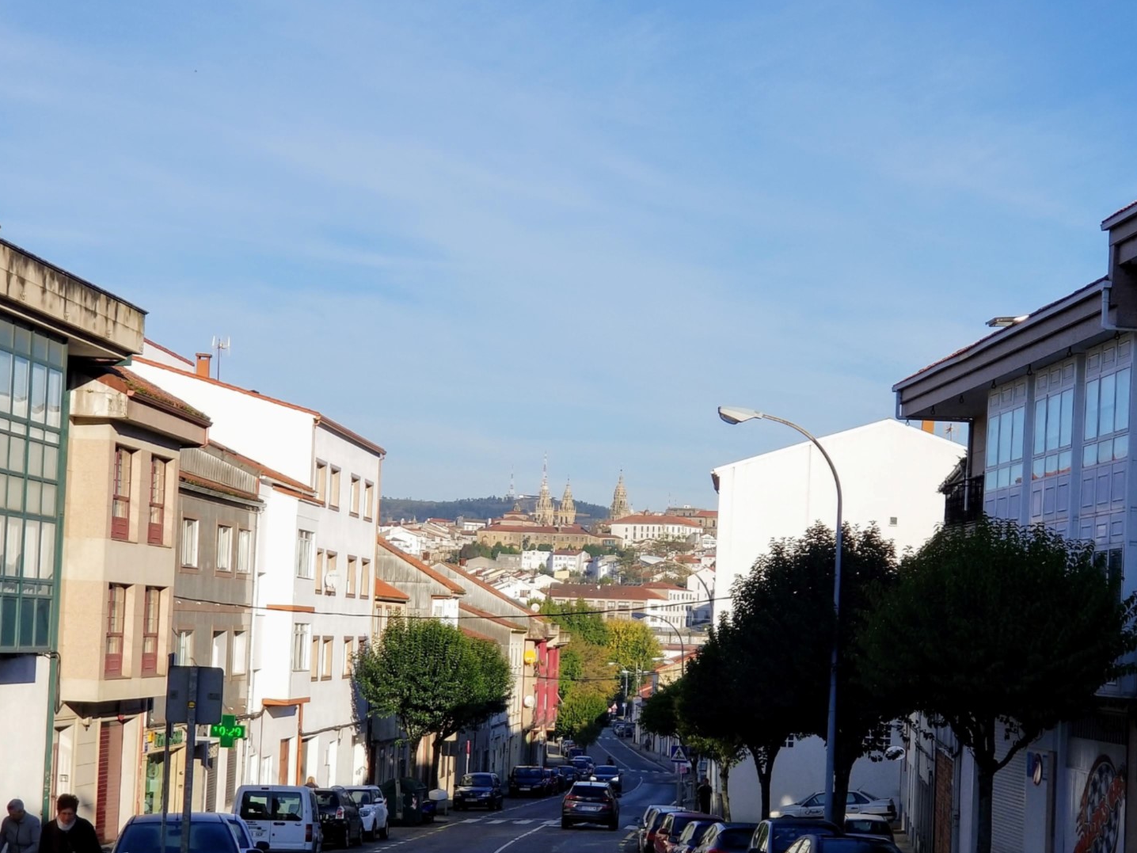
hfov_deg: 26.6
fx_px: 2398
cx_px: 679
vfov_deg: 20.1
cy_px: 570
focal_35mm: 73
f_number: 2.4
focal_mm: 6
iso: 25
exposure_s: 1/951
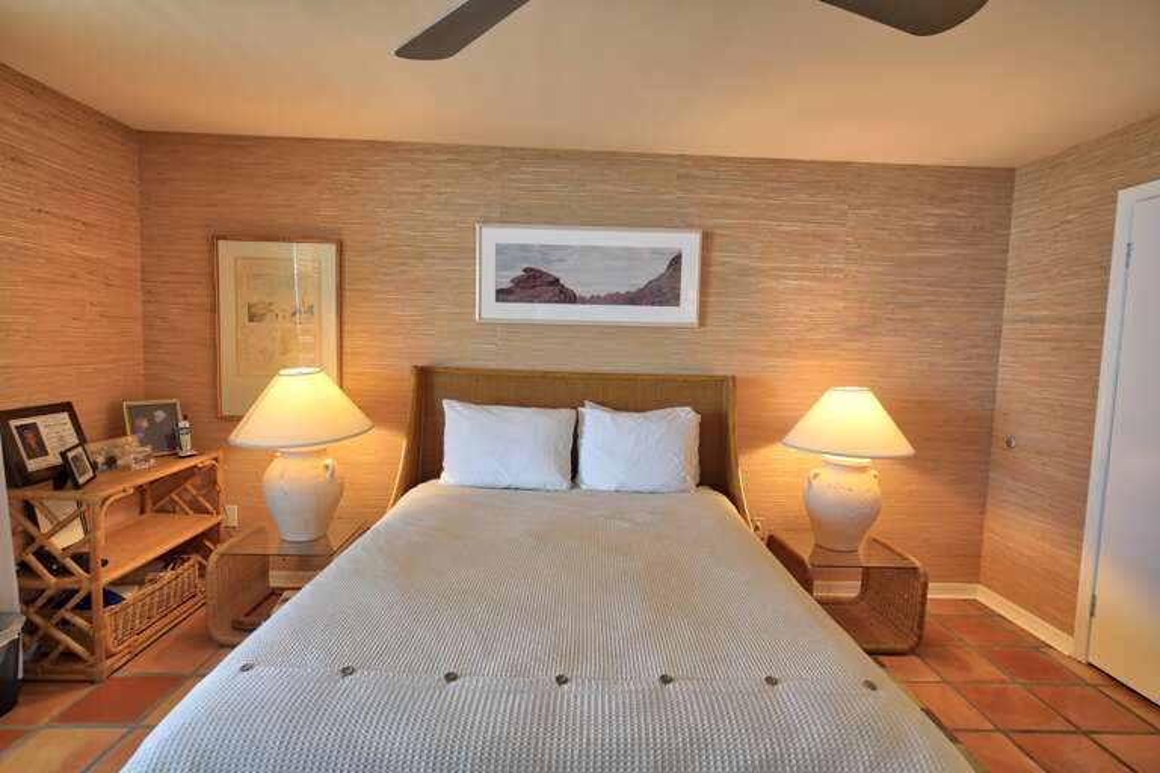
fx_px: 580
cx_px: 580
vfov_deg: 67.4
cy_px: 386
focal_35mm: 18
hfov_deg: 90.0
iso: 1250
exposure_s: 1/30
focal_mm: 18
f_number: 7.1
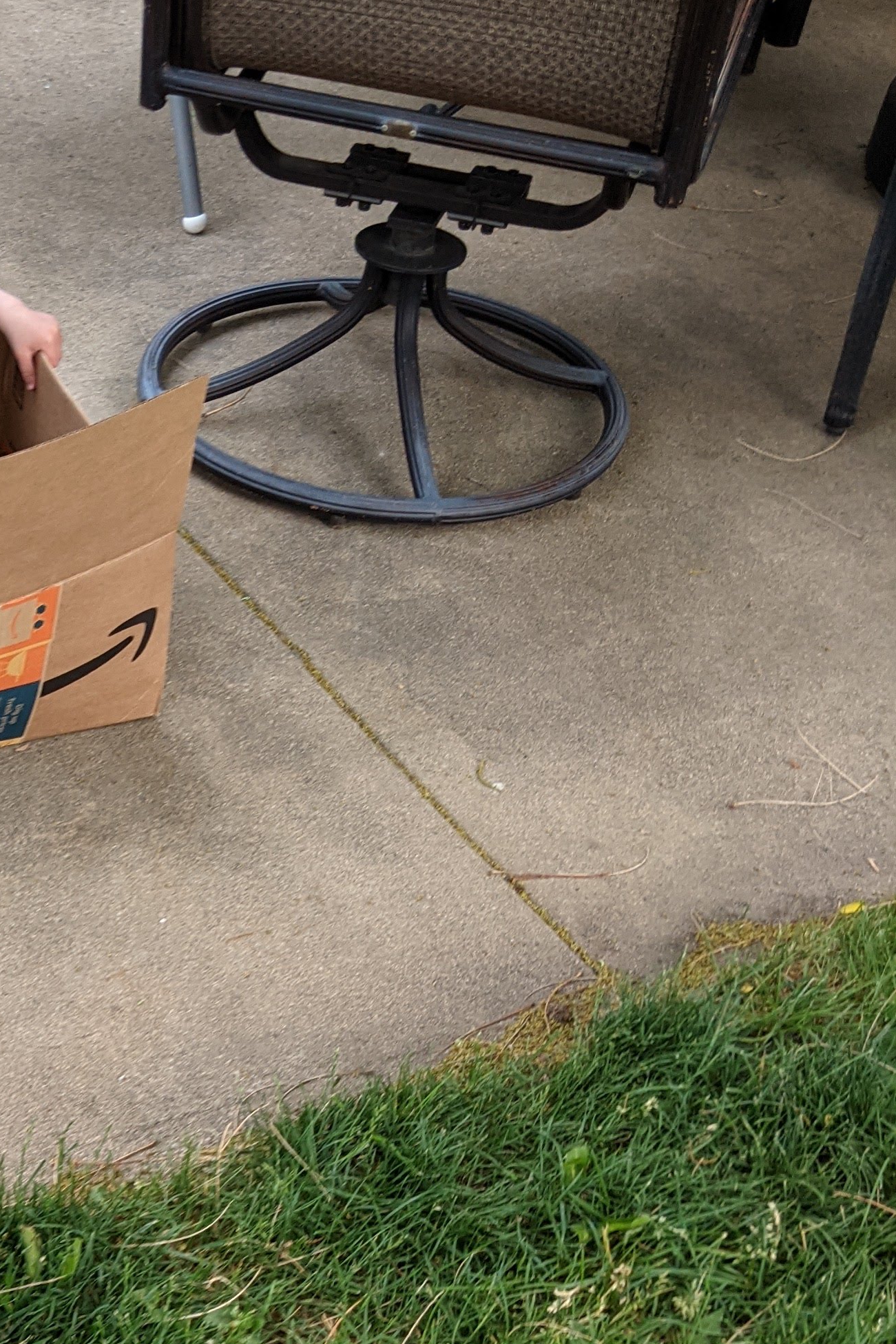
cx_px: -144
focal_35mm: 58
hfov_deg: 21.8
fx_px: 2166
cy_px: 1221
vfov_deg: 32.7
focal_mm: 4.44
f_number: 1.8
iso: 41
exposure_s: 1/125
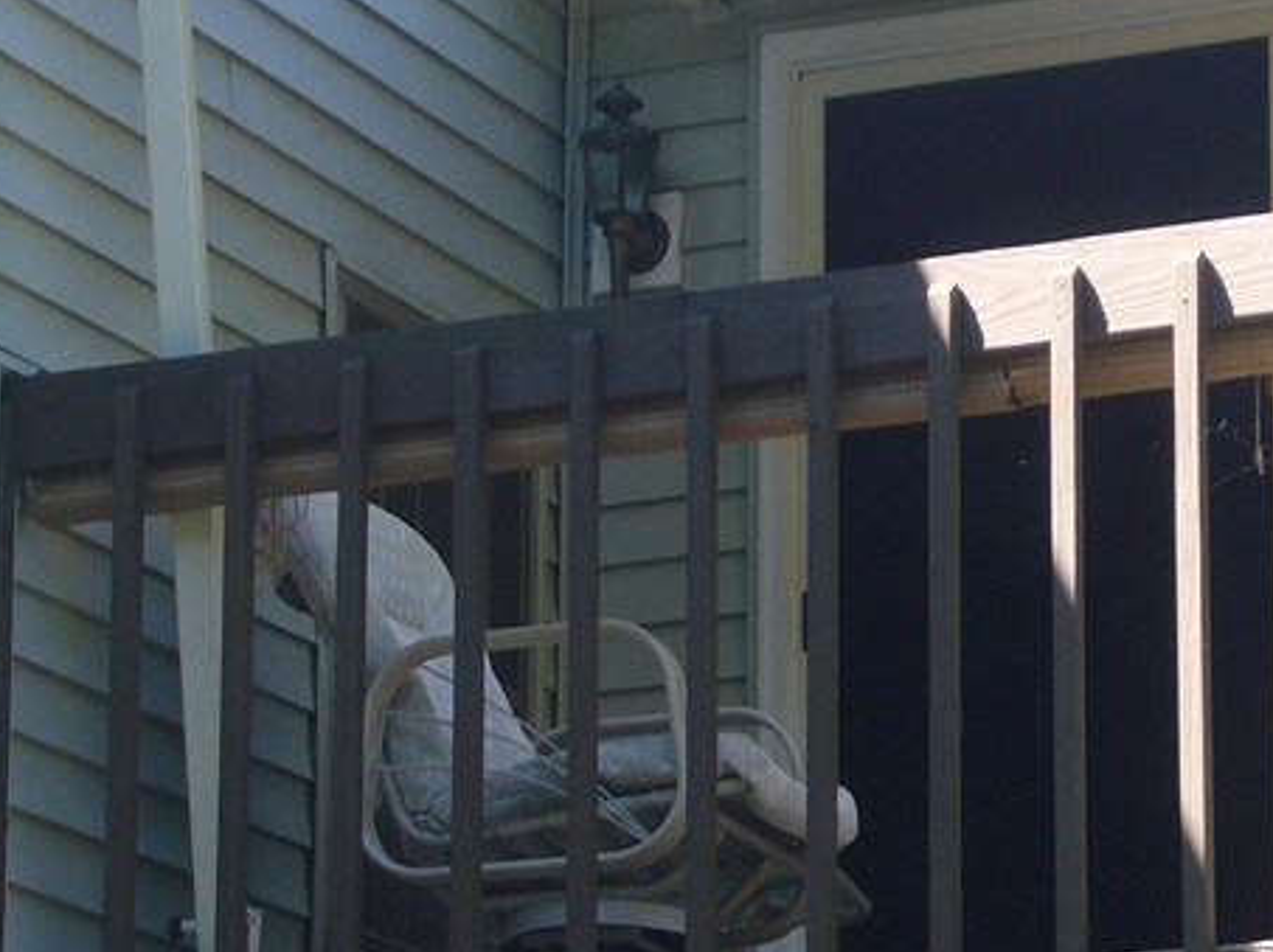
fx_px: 6651
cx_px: 1079
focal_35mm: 181
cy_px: 598
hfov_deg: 10.9
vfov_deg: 8.2
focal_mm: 13.2
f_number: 4.8
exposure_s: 1/100
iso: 80
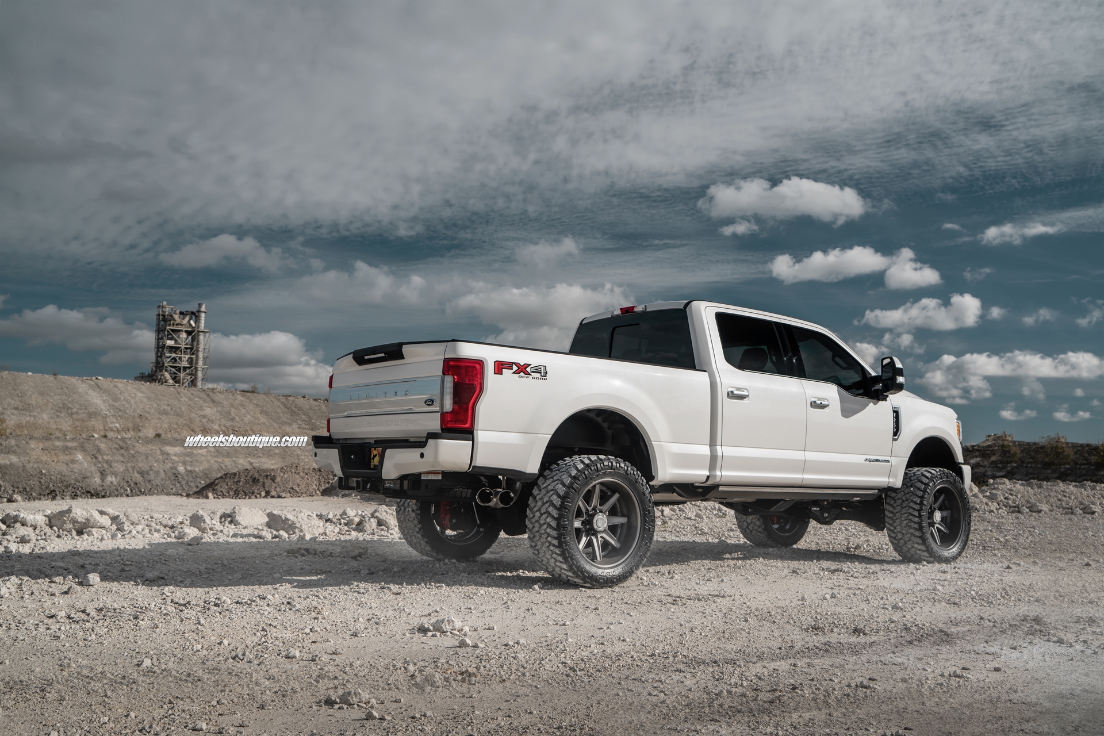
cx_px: 552
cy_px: 368
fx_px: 981
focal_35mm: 32
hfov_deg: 58.7
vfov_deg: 41.1
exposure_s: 1/400
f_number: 5.6
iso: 100
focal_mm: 32
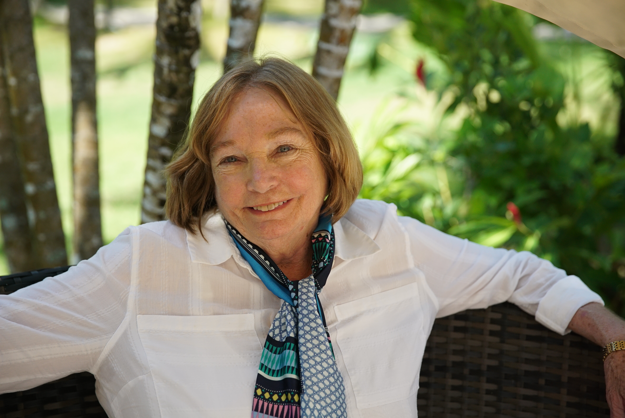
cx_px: 312
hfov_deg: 28.8
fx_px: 1216
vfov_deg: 19.5
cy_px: 209
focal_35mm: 70
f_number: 3.2
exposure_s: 1/3200
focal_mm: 70
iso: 800
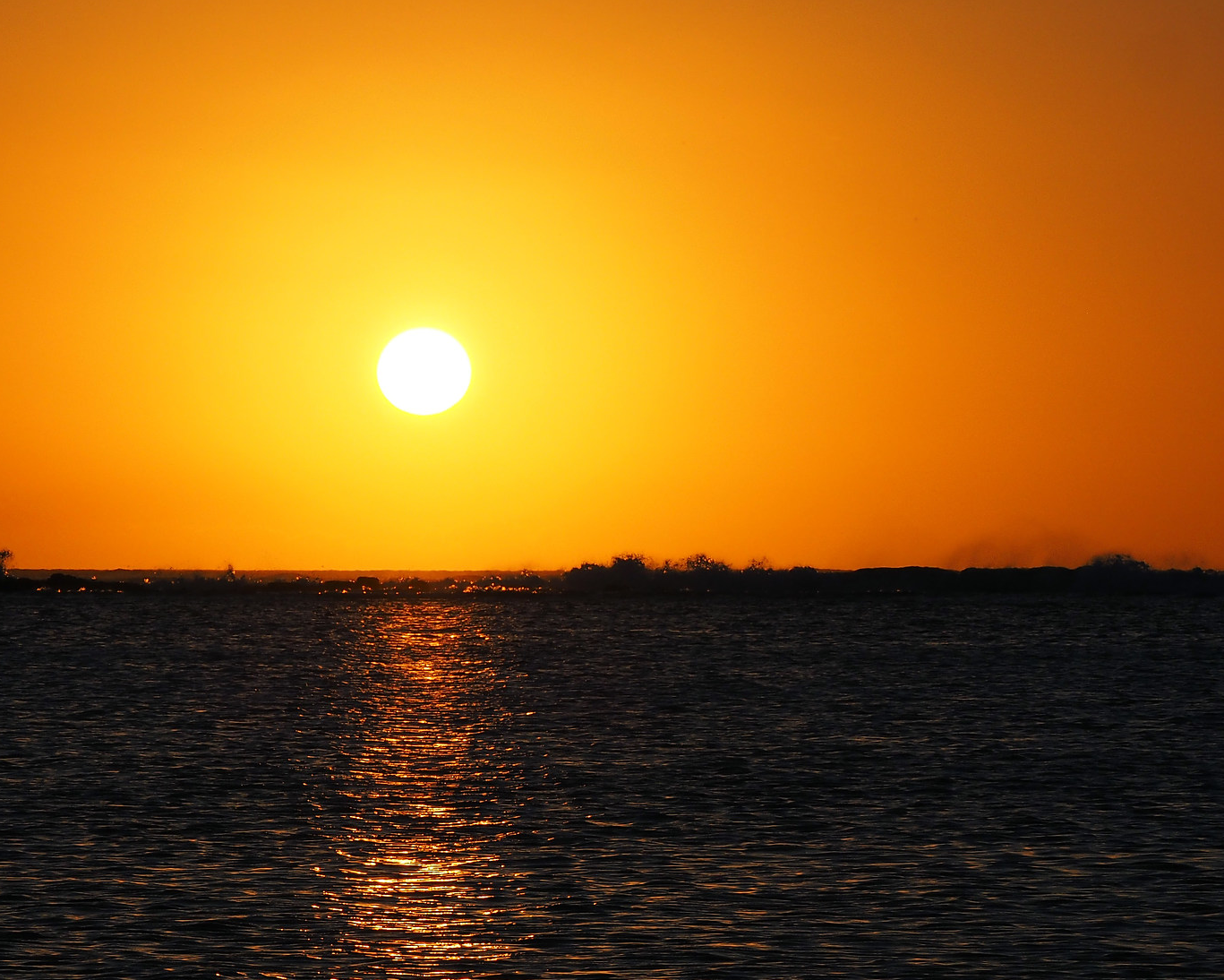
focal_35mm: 257
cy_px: 562
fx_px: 9311
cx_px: 389
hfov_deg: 7.5
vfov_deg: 6.0
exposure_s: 1/1250
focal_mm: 75
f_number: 11
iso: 200
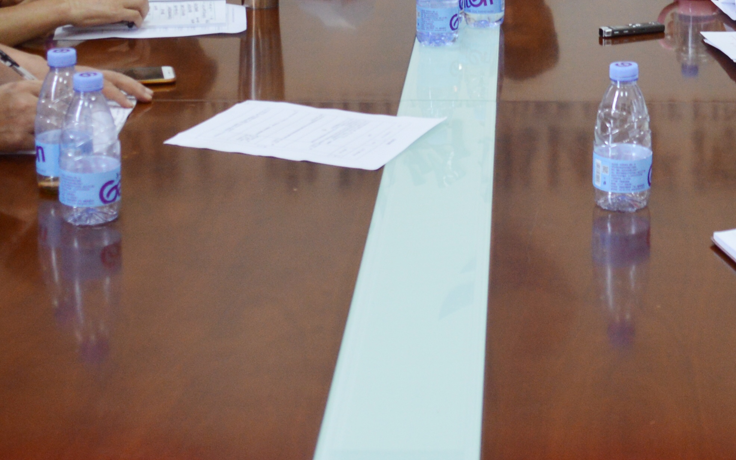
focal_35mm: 84
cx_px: 574
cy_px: -256
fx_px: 1685
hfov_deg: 24.3
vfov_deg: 14.4
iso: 400
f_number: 3.5
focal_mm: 18
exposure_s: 1/50
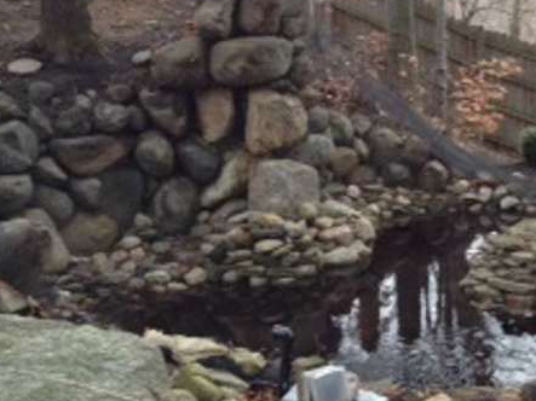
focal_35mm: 54
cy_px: 196
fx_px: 836
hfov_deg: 34.9
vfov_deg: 27.0
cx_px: 395
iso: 80
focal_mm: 4.28
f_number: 2.4
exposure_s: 1/120
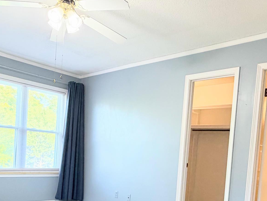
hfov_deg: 50.1
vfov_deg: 37.0
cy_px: 168
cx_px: 142
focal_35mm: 37
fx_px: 285
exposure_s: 1/120
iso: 320
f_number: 2.2
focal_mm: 2.22
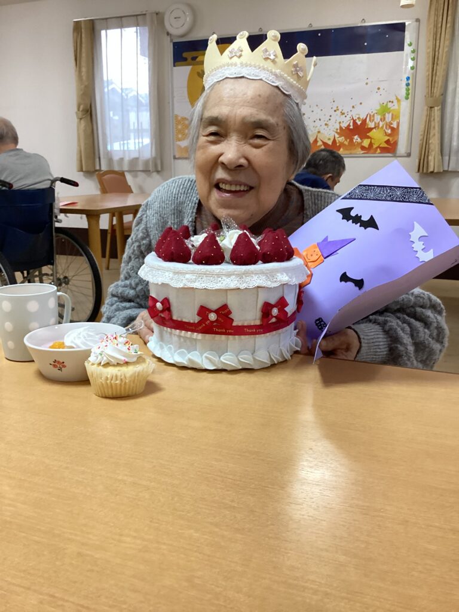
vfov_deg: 58.4
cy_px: 306
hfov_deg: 45.4
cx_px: 230
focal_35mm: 31
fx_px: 548
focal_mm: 3.3
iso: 200
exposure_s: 1/50
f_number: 2.4
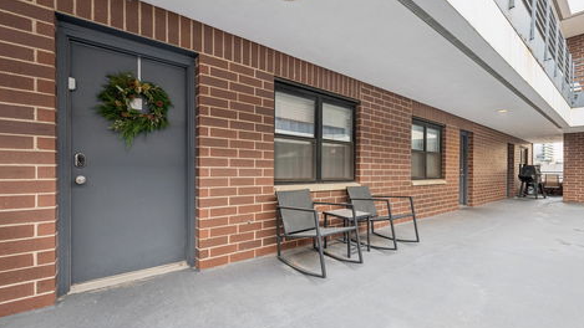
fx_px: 232
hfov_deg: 103.0
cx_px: 294
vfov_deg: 70.6
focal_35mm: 15
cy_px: 166
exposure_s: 1/1.67
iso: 100
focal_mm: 14
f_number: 10
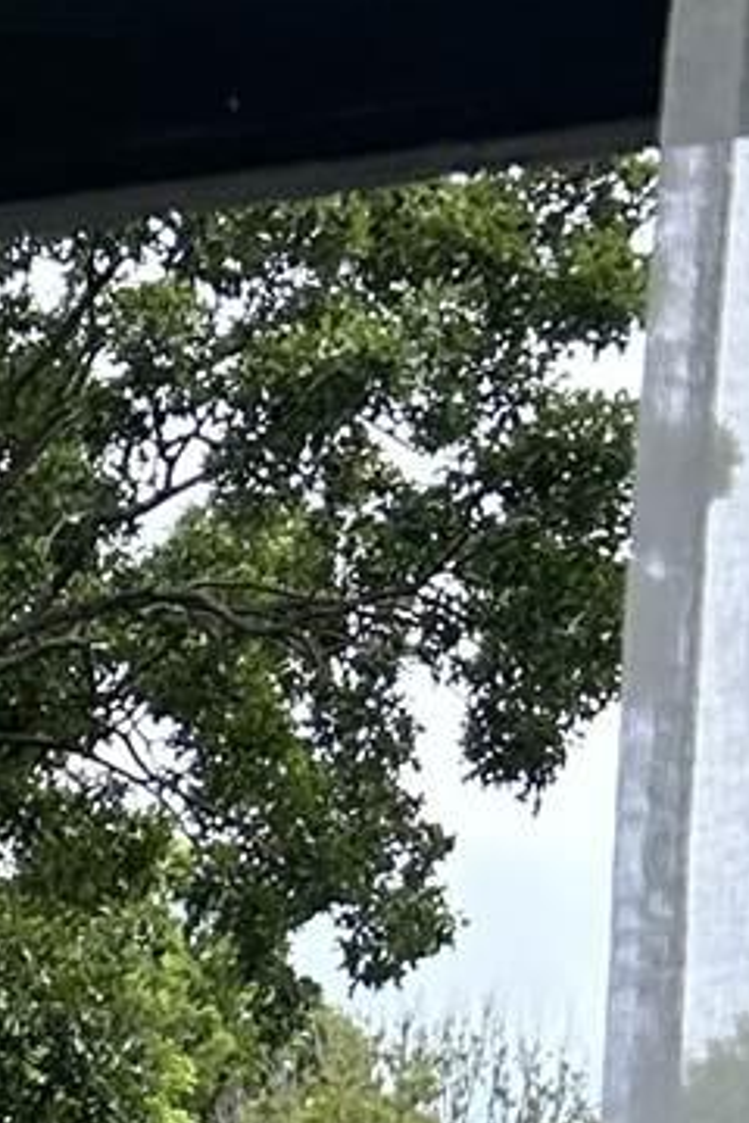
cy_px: 2733
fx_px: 5399
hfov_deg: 7.1
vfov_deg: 10.2
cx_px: -1457
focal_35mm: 173
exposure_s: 1/1147
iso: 50
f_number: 1.5
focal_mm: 5.7
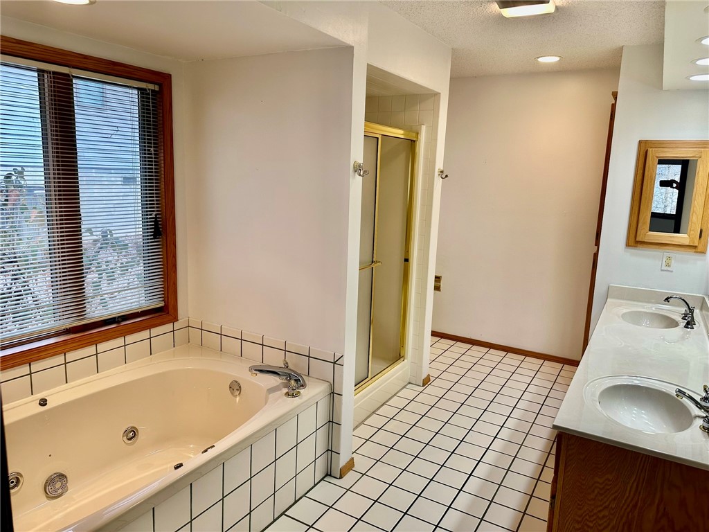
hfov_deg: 71.6
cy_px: 266
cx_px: 354
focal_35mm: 24
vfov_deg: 56.8
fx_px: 492
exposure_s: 1/120
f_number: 1.78
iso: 125
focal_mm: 6.86
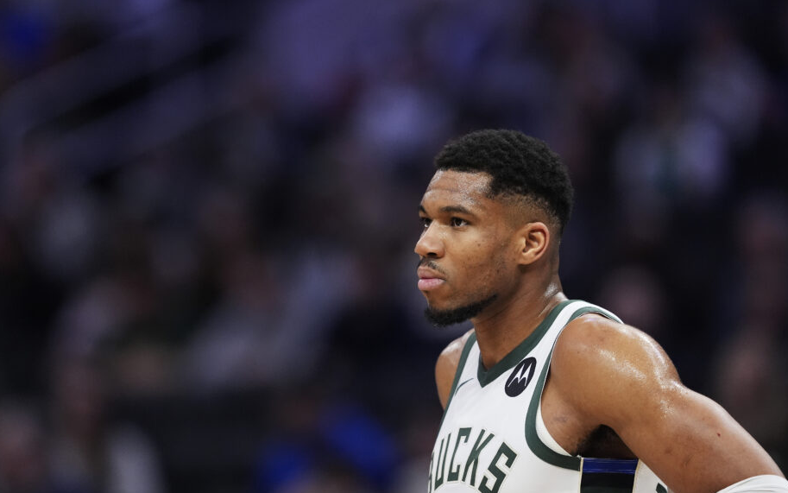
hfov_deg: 5.0
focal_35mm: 420
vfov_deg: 3.1
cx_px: 397
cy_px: 235
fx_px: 9021
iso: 4000
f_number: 3.2
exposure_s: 1/2000
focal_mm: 400
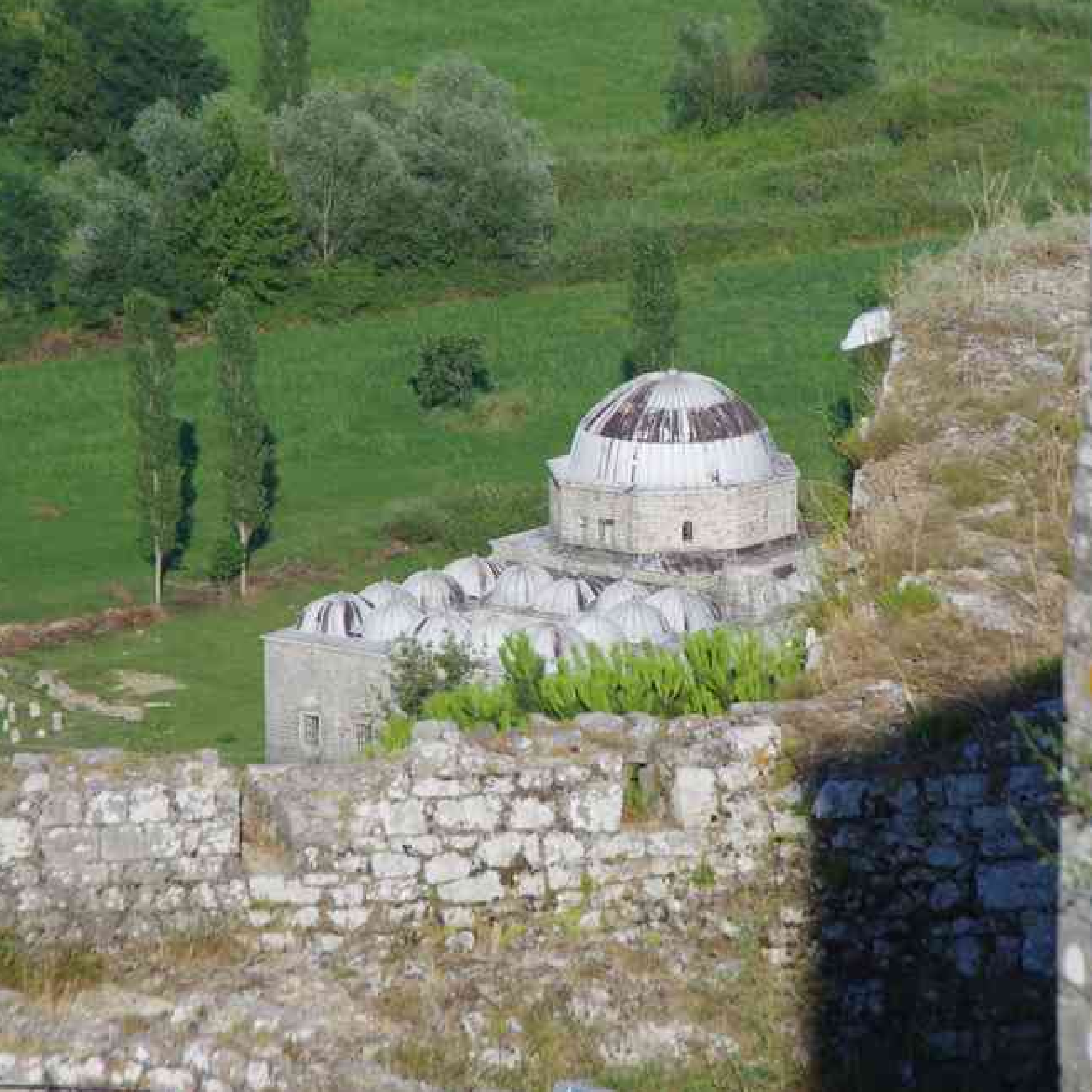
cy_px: 544
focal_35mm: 304
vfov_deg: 5.8
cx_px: 639
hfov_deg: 5.8
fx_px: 10837
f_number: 10
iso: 400
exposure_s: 1/200
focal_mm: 155
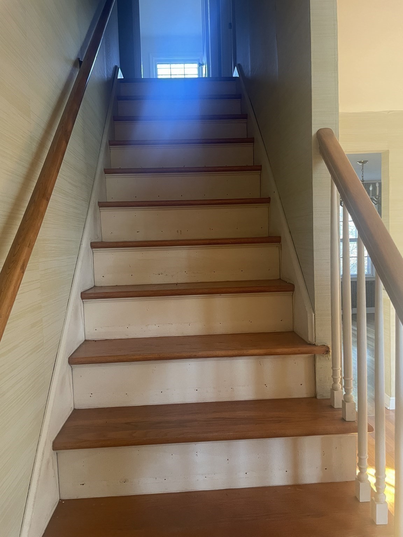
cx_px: 202
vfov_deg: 67.3
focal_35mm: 26
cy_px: 268
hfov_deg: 53.1
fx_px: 404
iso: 250
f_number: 1.6
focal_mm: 4.2
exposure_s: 1/60
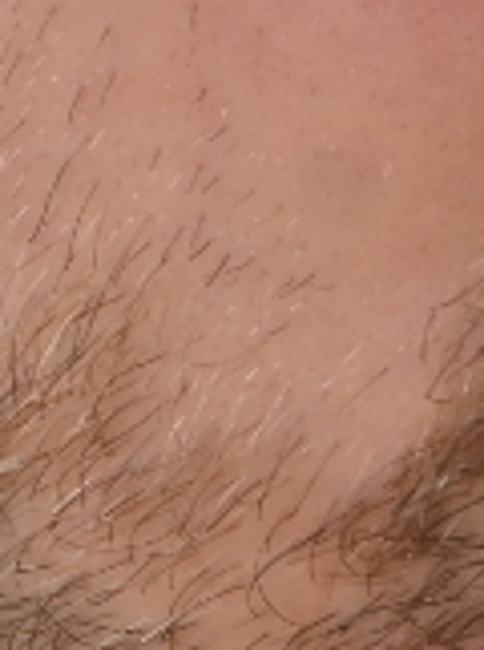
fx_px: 26335
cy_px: -622
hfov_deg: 1.1
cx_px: 637
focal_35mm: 1407
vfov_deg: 1.4
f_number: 6.3
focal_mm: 145
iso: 100
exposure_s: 1/400
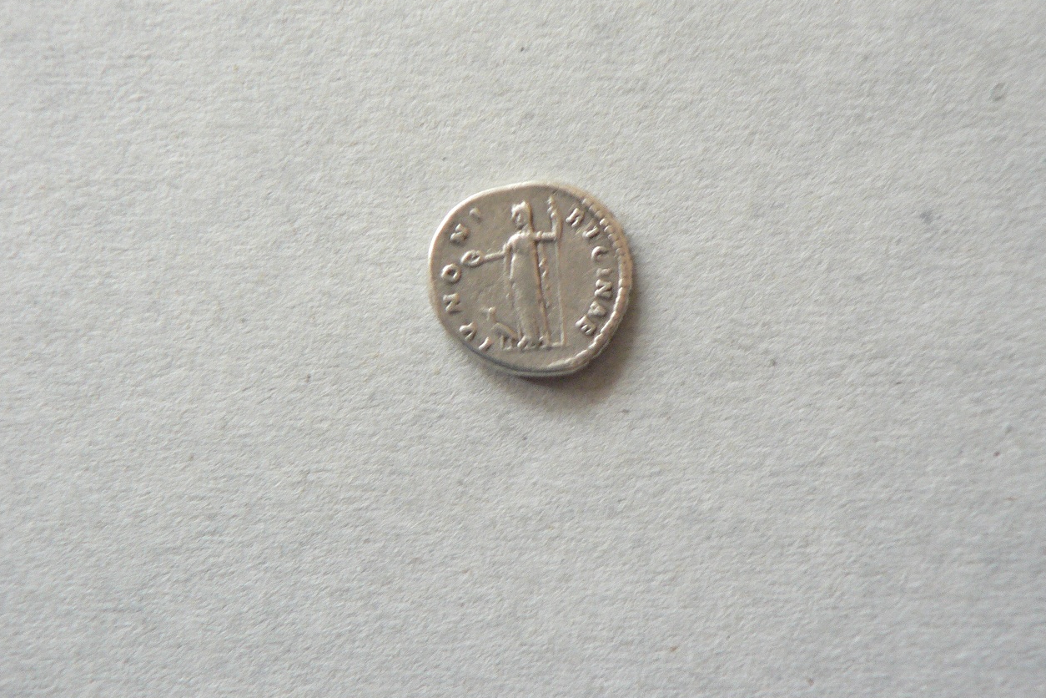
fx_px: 1511
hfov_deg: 38.2
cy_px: 303
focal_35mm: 52
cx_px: 520
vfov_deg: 26.0
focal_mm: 8.2
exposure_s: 1/10
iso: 200
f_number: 2.8
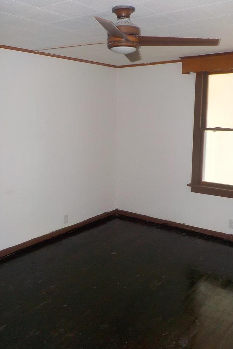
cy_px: 174
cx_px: 125
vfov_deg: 58.7
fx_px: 311
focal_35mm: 32
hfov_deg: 41.1
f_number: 3.3
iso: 200
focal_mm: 4.1
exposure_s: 1/30
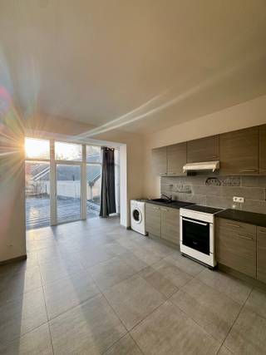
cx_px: 133
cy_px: 178
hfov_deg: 85.6
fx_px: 144
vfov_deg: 102.1
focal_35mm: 14
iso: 50
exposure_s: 1/99
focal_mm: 2.22
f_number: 2.2
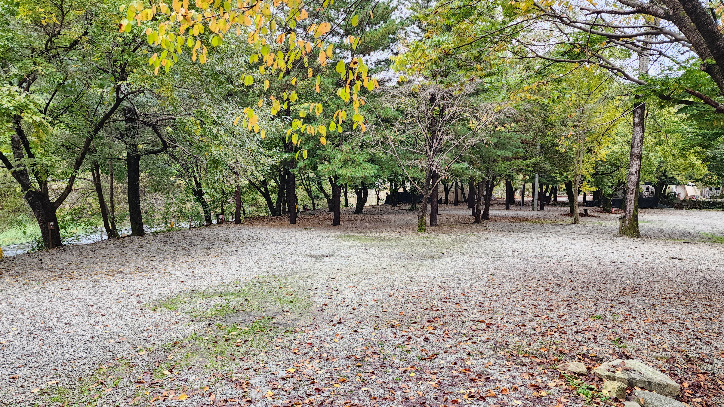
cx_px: 360
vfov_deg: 44.3
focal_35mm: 26
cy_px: 233
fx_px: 499
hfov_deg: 71.9
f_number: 1.8
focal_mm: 6.4
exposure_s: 1/120
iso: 160
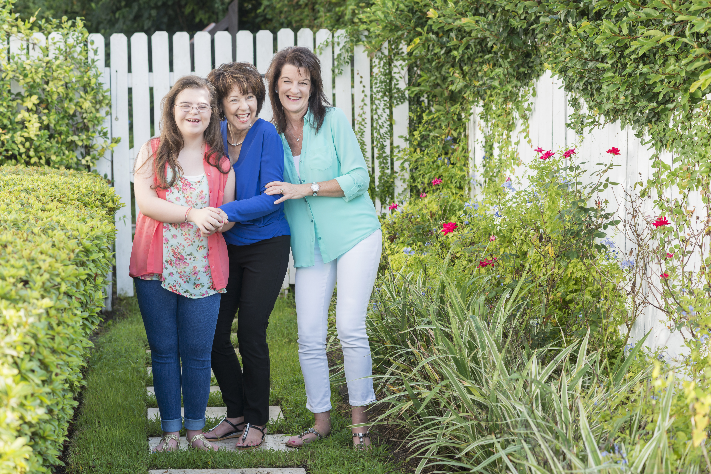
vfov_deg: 16.1
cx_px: 356
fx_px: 1679
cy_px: 237
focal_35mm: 85
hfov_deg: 23.9
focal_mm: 85
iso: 200
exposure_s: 1/200
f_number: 5
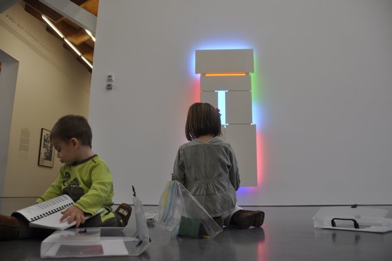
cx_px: 196
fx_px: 294
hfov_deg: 67.4
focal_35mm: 27
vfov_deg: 47.8
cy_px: 130
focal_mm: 18
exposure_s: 1/60
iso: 450
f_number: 4
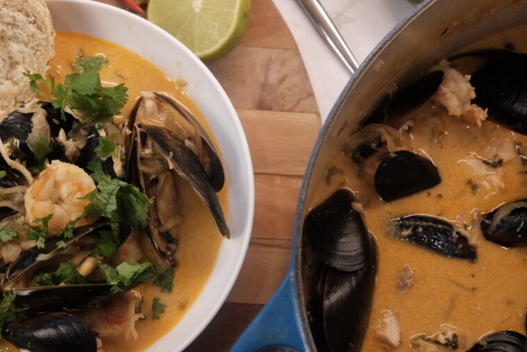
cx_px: 194
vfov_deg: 18.9
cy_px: 206
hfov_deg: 28.0
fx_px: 1054
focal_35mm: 72
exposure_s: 1/350
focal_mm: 35
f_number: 4.5
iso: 1600
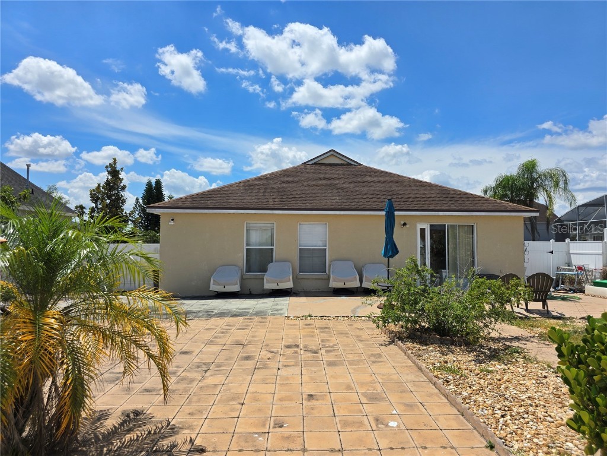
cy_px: 228
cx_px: 304
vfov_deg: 58.9
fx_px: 403
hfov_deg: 73.9
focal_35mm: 23
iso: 12
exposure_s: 1/1465
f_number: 1.7
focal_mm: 6.3
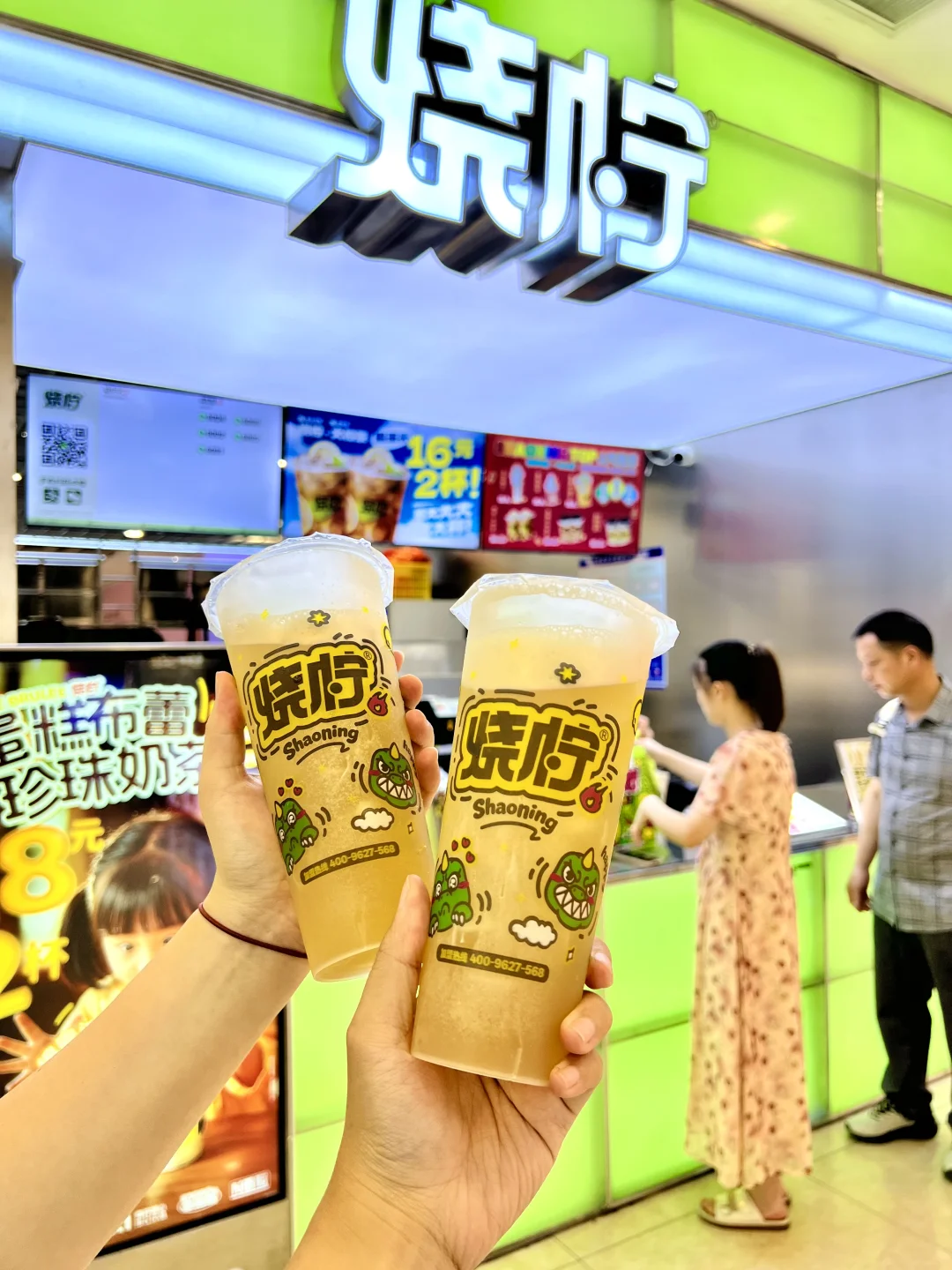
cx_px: 476
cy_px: 635
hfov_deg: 53.1
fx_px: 953
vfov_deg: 67.3
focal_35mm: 26
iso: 40
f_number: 1.5
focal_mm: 5.7
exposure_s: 1/100
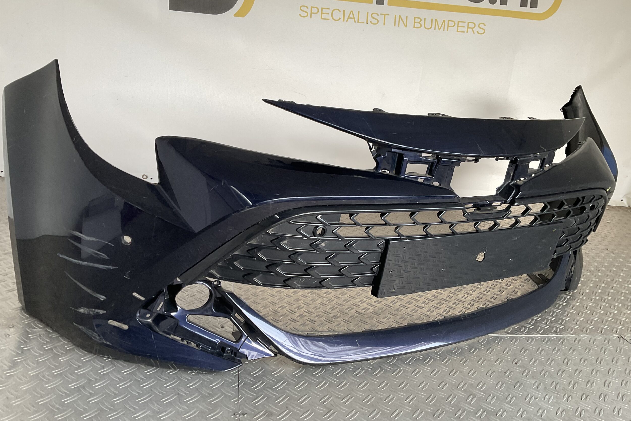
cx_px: 311
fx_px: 543
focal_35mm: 31
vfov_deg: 42.3
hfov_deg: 60.3
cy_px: 218
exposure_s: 1/50
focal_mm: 3
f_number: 1.8
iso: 50
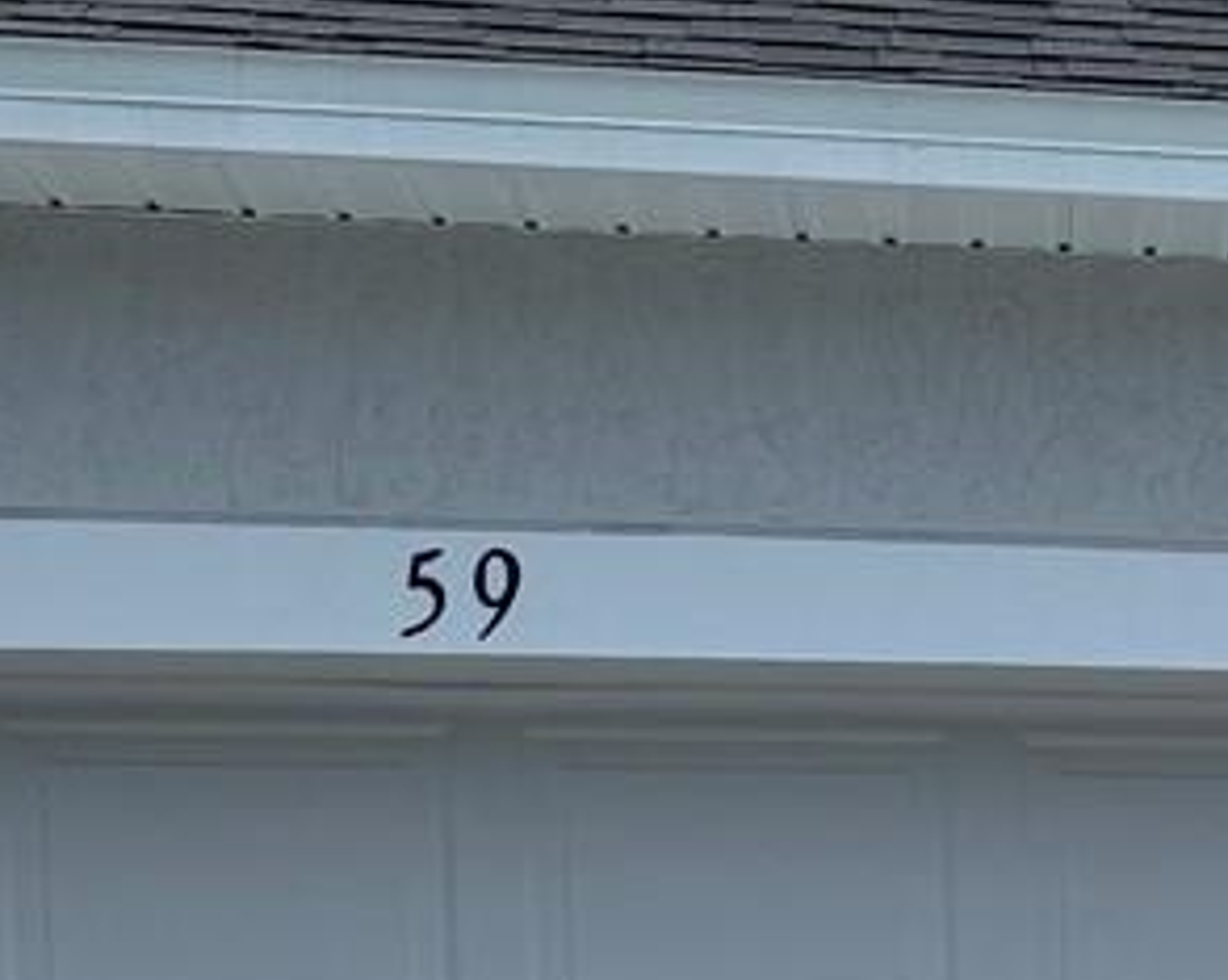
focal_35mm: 128
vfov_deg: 11.7
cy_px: 1277
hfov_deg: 12.7
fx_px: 4649
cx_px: 2636
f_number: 1.78
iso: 80
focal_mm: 6.76
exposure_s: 1/3597
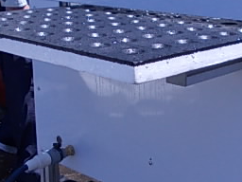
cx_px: 142
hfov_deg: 27.7
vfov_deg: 21.0
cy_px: 100
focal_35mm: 70
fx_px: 489
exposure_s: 1/320
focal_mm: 4
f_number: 5.4
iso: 80
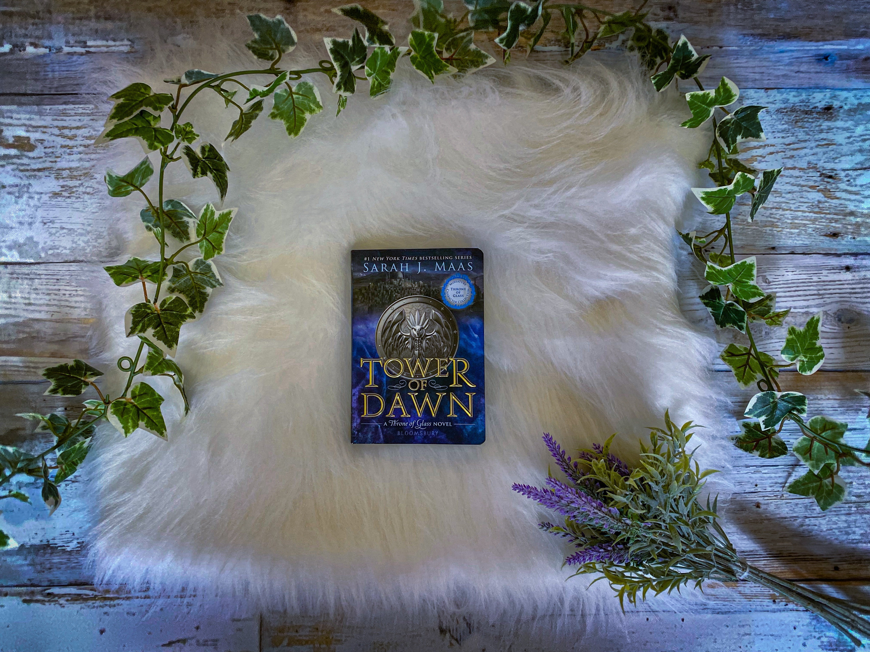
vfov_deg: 53.1
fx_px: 653
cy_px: 326
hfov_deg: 67.3
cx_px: 435
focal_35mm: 26
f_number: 1.8
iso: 100
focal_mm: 4.25
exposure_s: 1/50
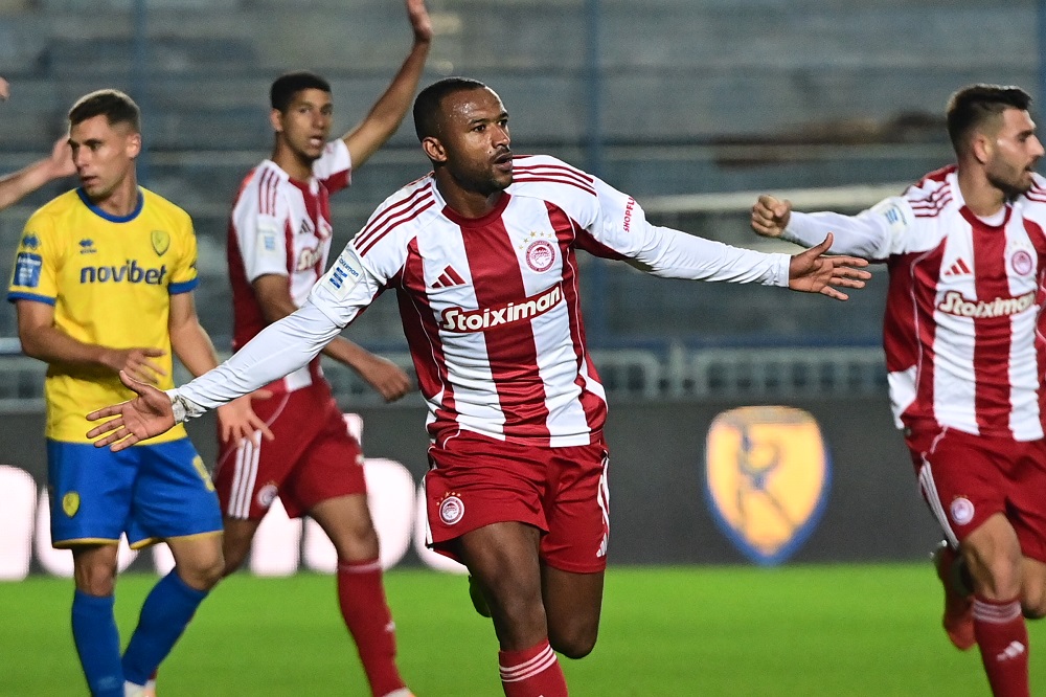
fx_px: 5809
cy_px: 348
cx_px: 523
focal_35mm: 200
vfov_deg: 6.9
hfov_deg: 10.3
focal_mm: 200
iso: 2500
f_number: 3.2
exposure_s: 1/1000
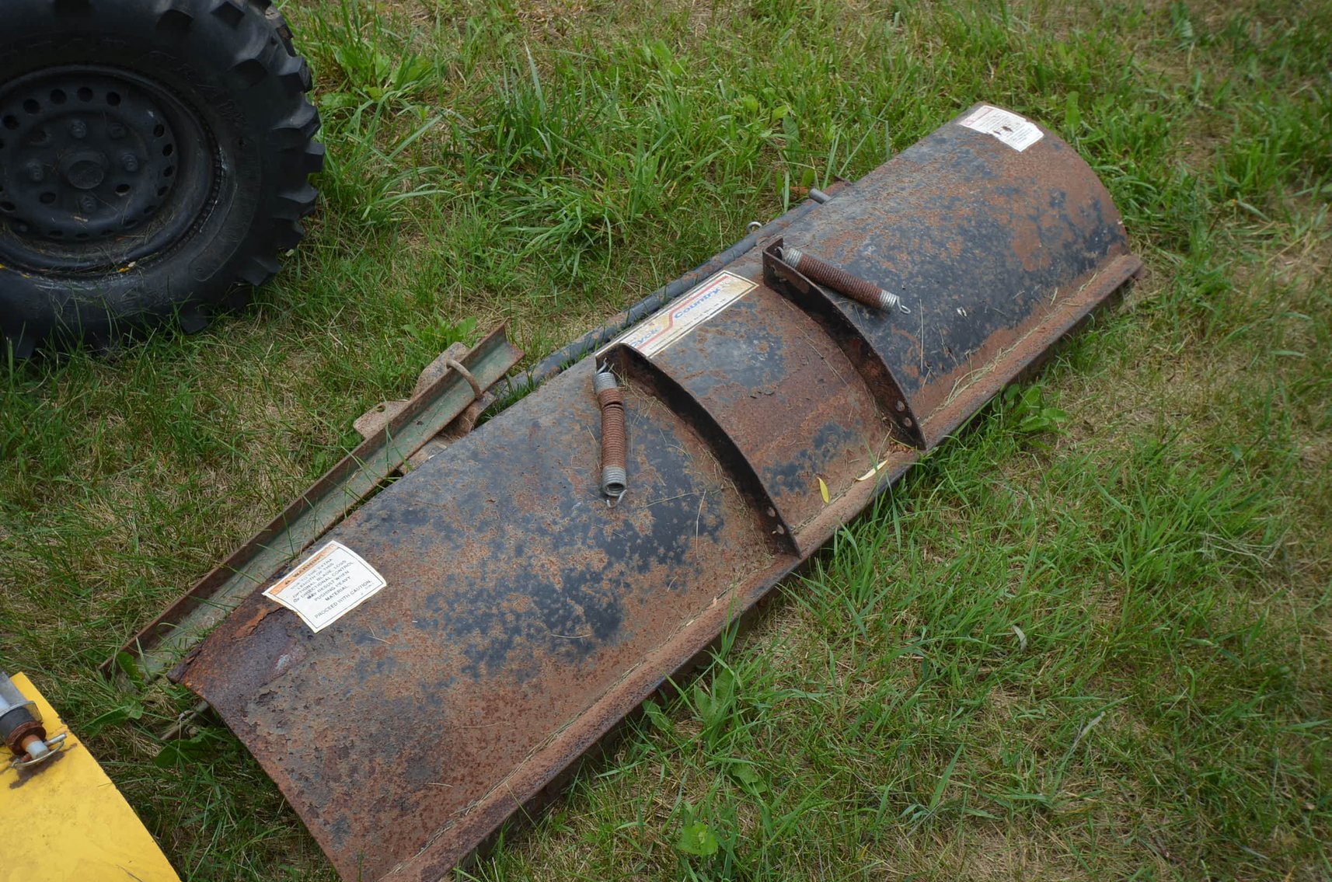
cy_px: 441
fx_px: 1329
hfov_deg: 53.2
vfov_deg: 36.7
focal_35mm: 36
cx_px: 666
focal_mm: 24
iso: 125
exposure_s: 1/250
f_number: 8
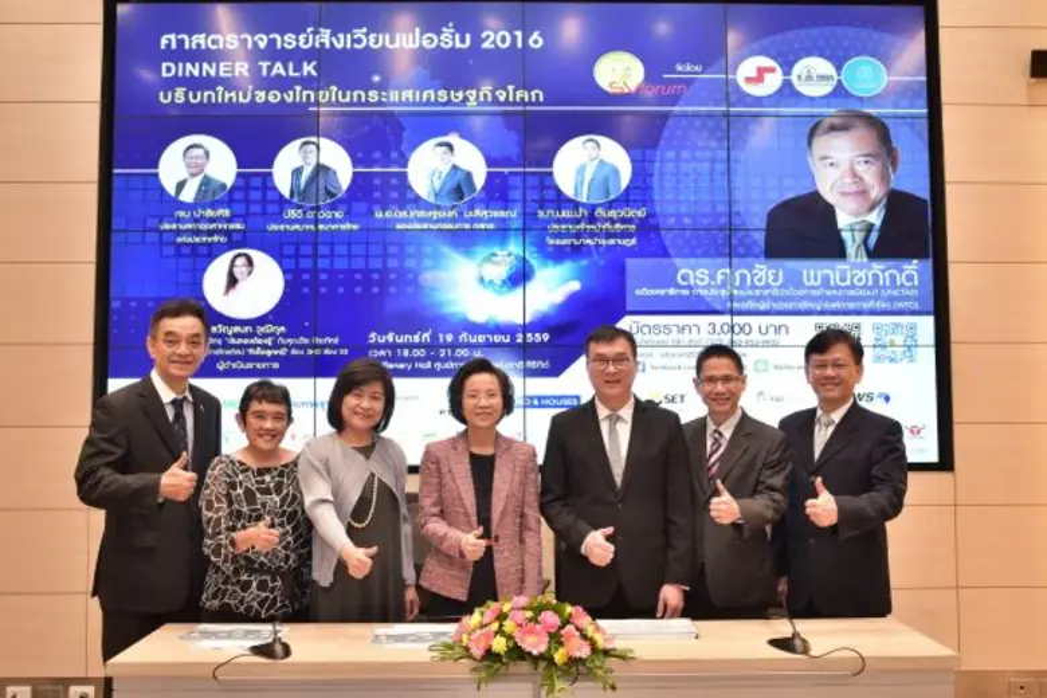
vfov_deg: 37.9
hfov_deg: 54.4
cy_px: 349
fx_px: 1018
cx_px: 524
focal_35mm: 35
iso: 1600
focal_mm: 35
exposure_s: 1/100
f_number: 4.5
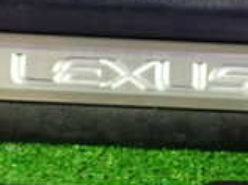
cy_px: 193
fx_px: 815
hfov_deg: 17.3
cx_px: 141
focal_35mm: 114
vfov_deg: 12.8
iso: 800
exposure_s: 1/20
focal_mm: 5.4
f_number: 2.3
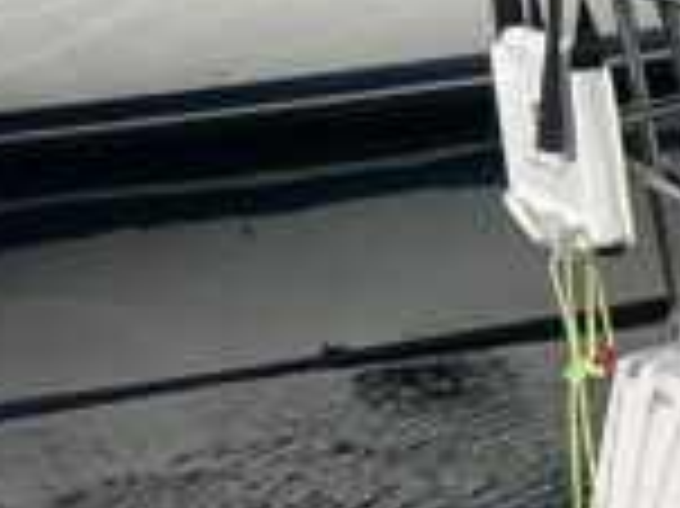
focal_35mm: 176
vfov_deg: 8.4
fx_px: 3455
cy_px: 234
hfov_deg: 8.6
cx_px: 2274
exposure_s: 1/8696
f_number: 1.5
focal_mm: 5.7
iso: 50
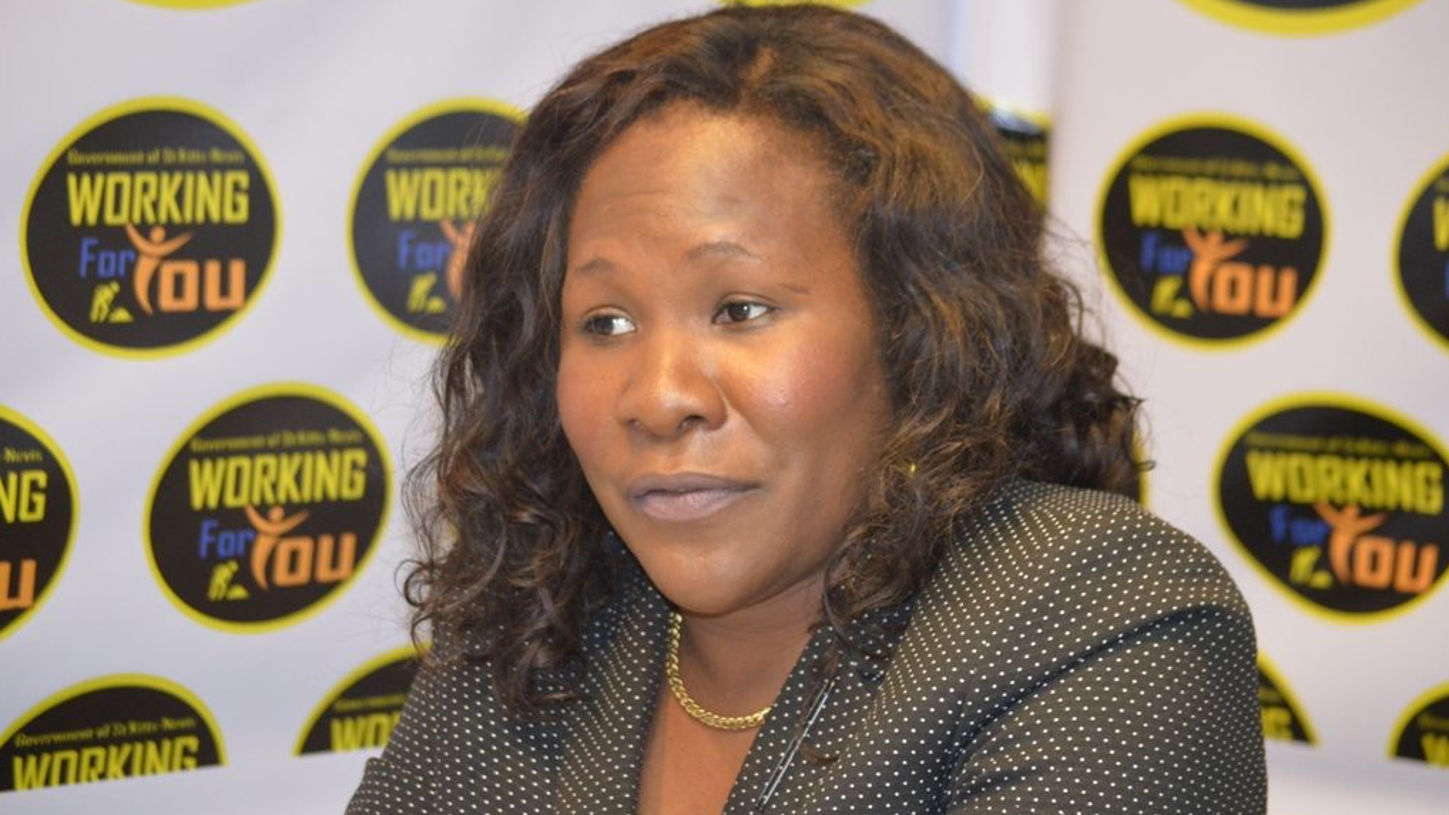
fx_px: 4554
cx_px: 724
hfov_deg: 18.1
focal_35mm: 119
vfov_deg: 10.2
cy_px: 404
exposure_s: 1/60
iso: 1800
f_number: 4.2
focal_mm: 75
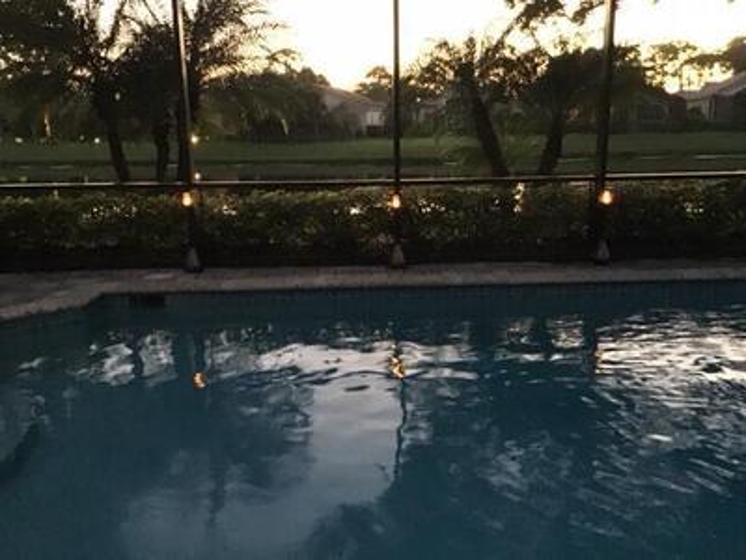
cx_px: 373
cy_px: 280
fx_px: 668
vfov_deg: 45.4
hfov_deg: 58.4
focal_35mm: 31
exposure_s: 1/15
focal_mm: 3.3
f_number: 2.4
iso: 800
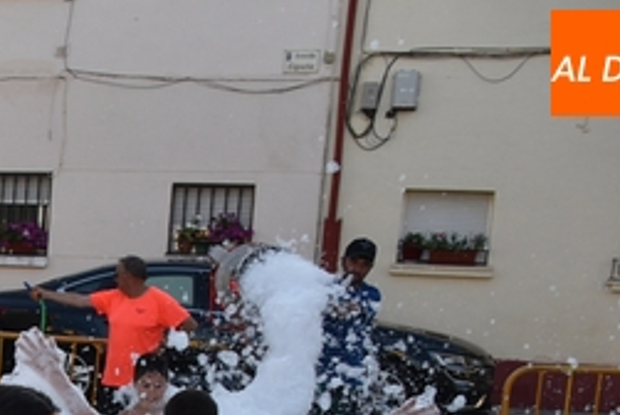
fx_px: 1672
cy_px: 704
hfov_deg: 17.9
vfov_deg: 13.0
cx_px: -403
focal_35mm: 97
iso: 100
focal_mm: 18
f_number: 3.5
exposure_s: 1/320
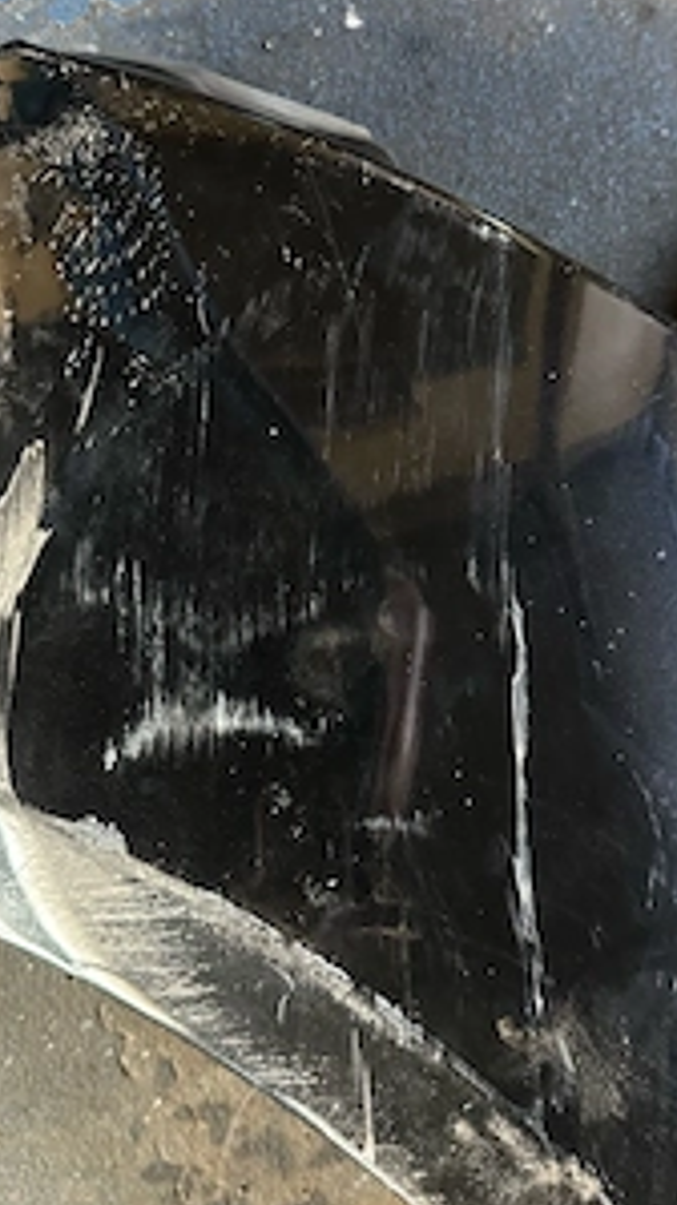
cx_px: 411
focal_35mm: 35
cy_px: 548
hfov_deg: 33.6
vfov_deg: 56.6
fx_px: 1118
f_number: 1.78
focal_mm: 6.86
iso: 1000
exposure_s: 1/40
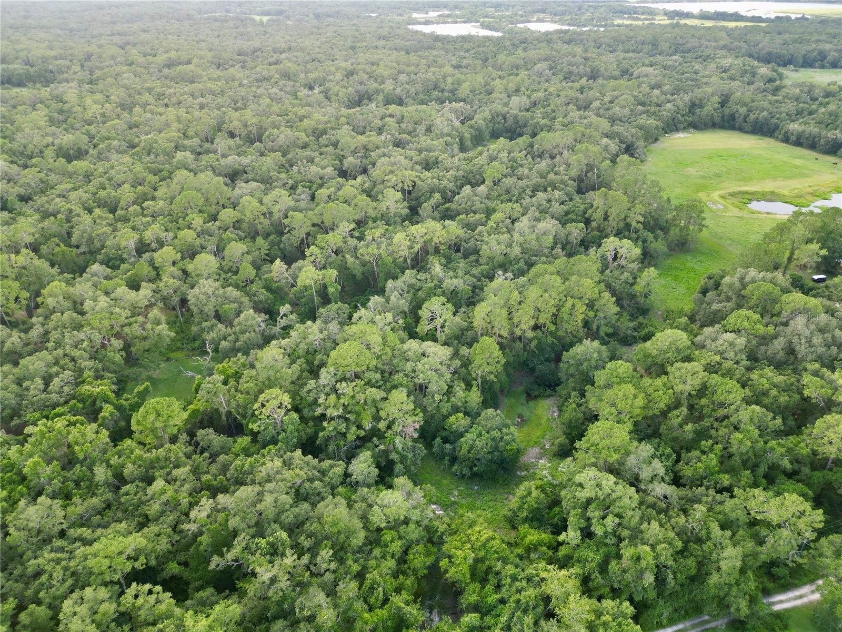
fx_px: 584
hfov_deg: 71.6
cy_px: 316
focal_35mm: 24
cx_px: 421
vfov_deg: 56.8
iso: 100
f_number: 1.7
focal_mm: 6.72
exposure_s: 1/125
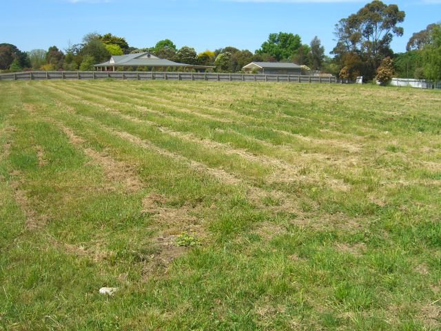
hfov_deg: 49.0
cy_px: 166
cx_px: 220
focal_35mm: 38
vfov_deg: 37.7
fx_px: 484
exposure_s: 1/160
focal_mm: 7.9
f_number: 8
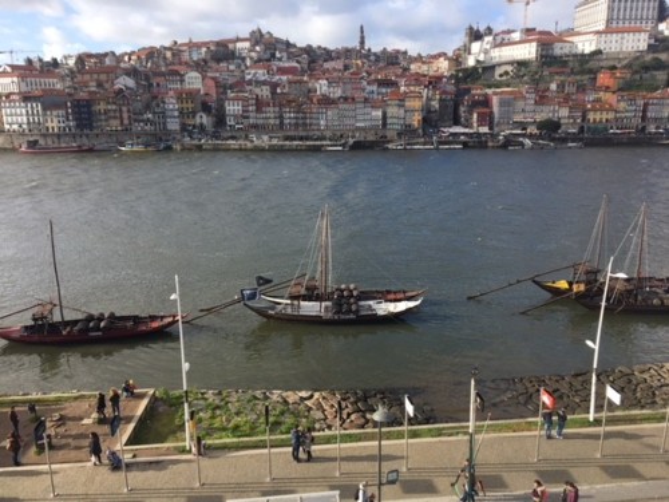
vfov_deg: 48.2
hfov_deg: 61.7
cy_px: 251
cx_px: 334
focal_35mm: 29
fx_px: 560
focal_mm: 4.15
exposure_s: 1/732
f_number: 2.2
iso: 25
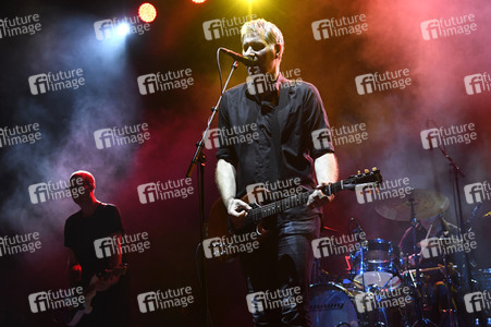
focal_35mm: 57
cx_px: 246
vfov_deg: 23.7
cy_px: 164
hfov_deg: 35.1
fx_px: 777
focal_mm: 38
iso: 1600
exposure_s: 1/640
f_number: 4
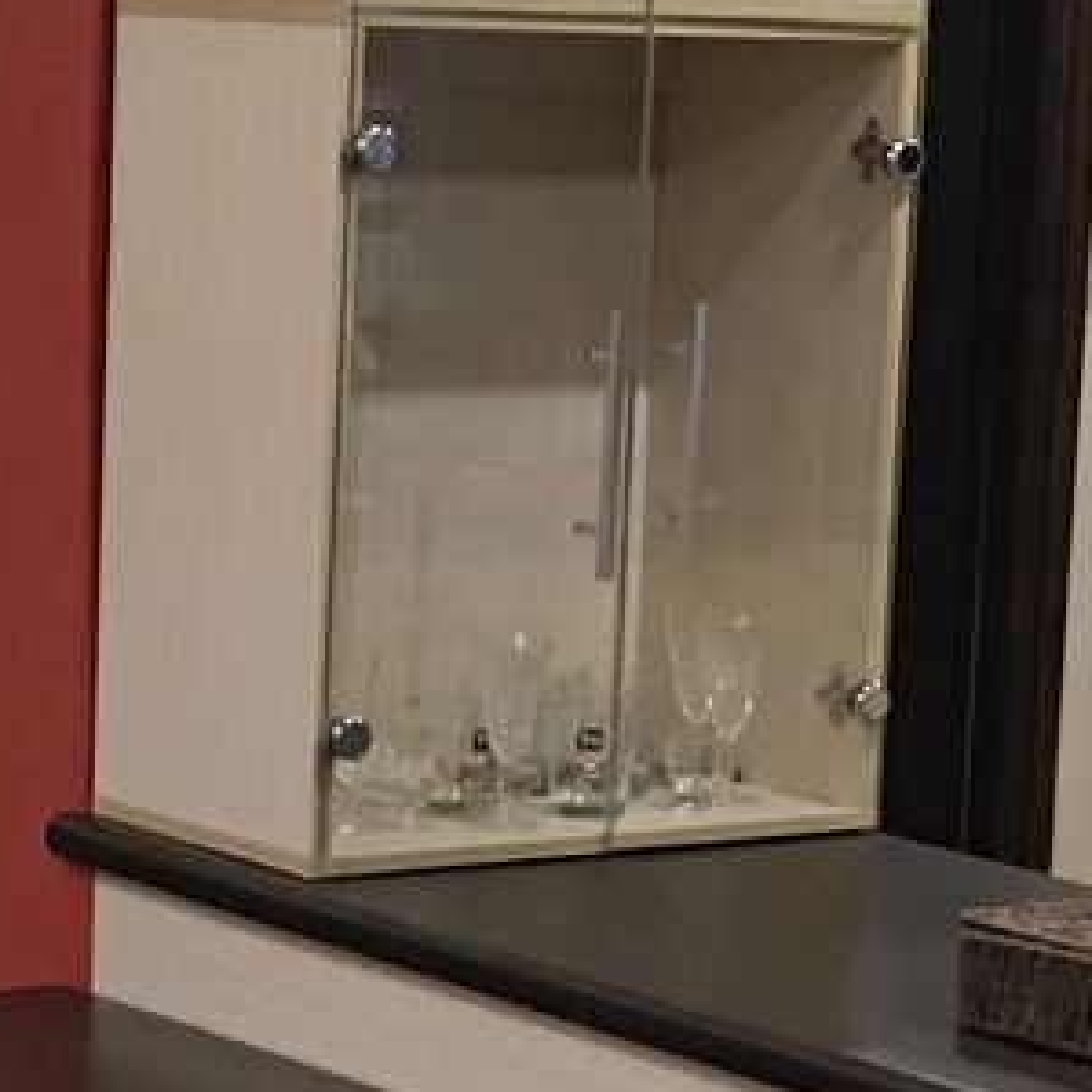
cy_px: 1012
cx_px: 478
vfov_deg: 12.6
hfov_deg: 12.7
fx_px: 4890
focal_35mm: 137
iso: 125
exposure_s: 1/17
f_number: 2.2
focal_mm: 4.15
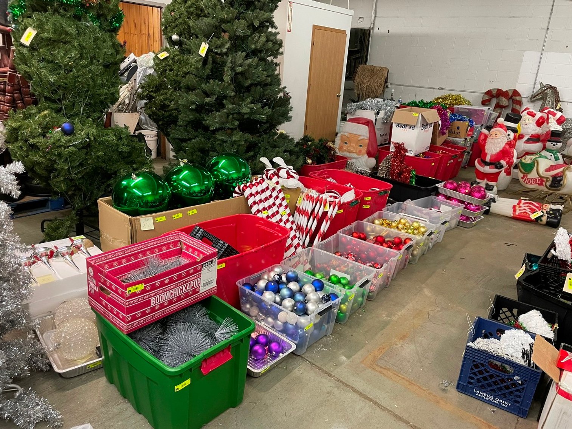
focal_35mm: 26
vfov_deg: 53.1
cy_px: 214
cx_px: 286
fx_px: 430
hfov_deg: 67.3
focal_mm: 4.2
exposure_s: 1/60
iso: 250
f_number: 1.6
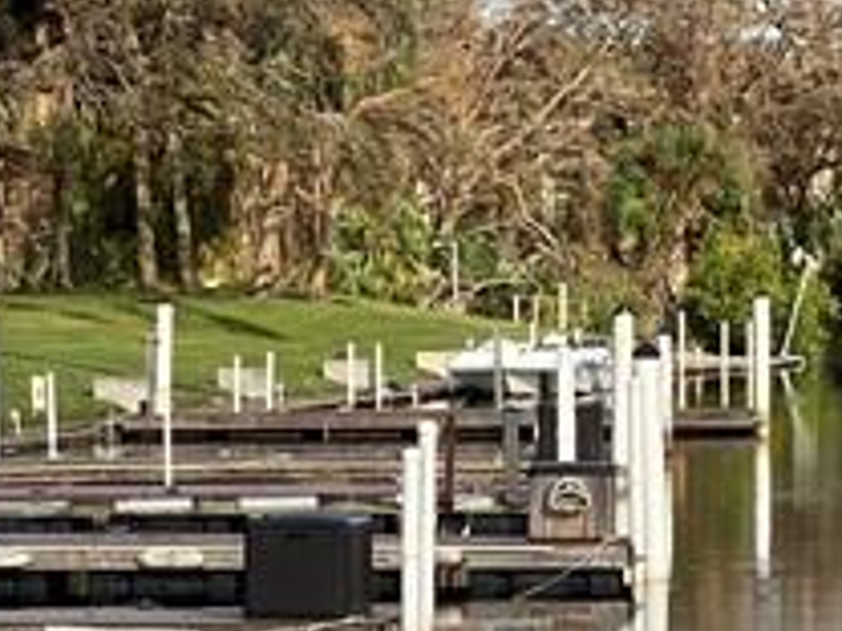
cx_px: 138
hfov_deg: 7.7
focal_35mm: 256
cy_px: 902
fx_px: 6227
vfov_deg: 5.8
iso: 20
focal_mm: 6
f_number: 2
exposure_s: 1/1065
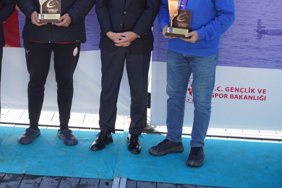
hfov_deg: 20.1
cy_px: 27
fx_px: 783
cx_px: 47
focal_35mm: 100
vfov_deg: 13.6
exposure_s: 1/1000
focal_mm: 57
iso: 400
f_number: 4
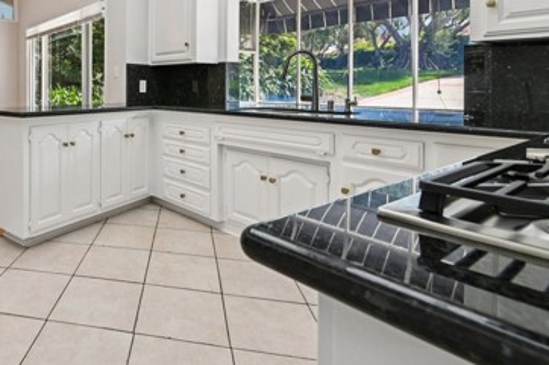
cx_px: 100
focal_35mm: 23
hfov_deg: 67.9
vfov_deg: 52.6
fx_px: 351
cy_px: 91
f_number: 8
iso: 250
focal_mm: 13
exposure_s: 1/30
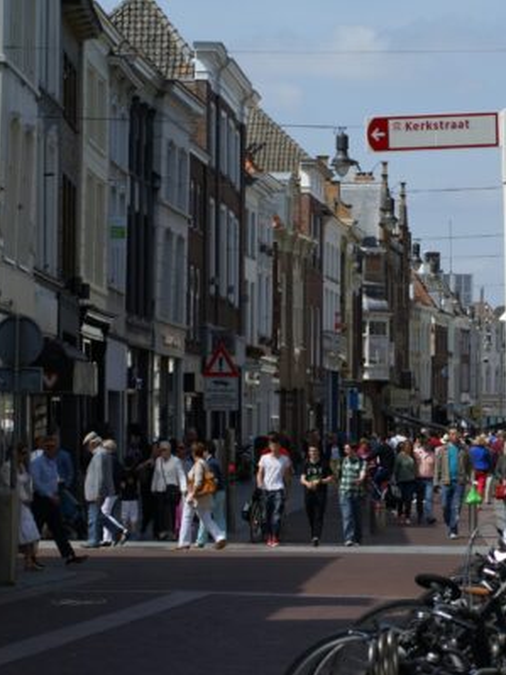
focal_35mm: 152
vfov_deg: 13.0
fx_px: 2964
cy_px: 338
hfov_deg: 9.7
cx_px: 408
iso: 100
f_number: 11
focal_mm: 70
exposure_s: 1/200
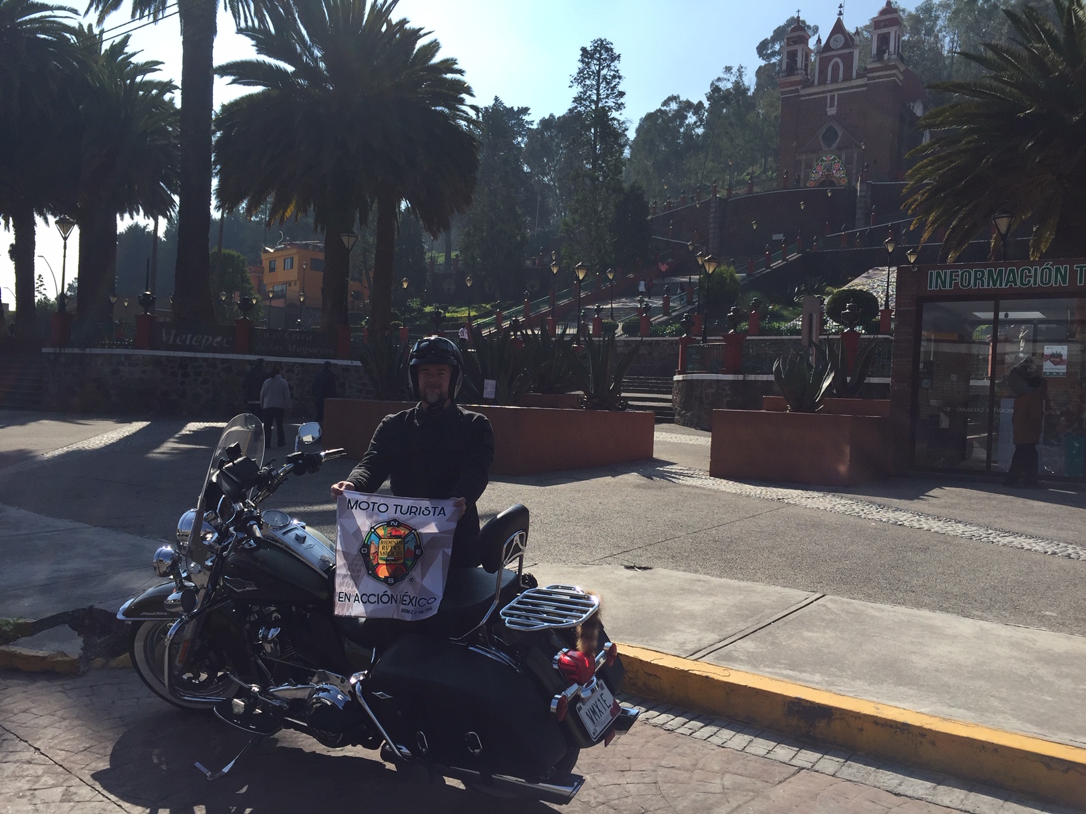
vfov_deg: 48.2
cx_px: 543
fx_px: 910
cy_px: 407
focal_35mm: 29
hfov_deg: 61.7
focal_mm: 4.15
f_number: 2.2
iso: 32
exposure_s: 1/2326
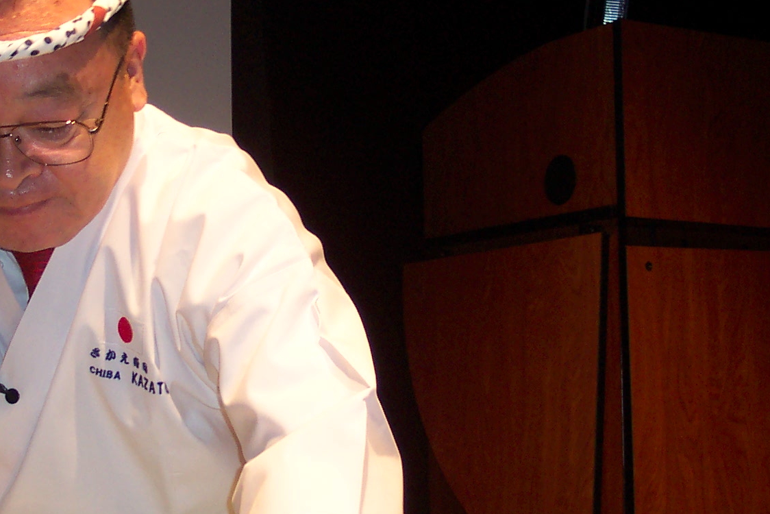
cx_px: 229
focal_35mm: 73
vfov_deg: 18.6
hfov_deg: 27.4
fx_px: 1562
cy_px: 336
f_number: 2.8
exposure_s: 1/60
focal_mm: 8
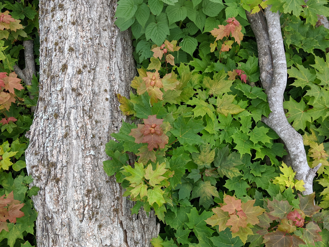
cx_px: 178
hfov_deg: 51.3
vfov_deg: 39.4
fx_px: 342
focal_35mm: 36
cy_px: 155
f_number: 1.8
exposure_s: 1/935
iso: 53
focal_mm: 4.44
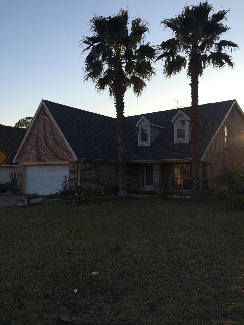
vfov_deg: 61.7
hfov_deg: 48.2
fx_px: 273
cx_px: 122
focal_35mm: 29
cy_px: 162
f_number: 2.2
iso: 32
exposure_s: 1/1026
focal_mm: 4.15
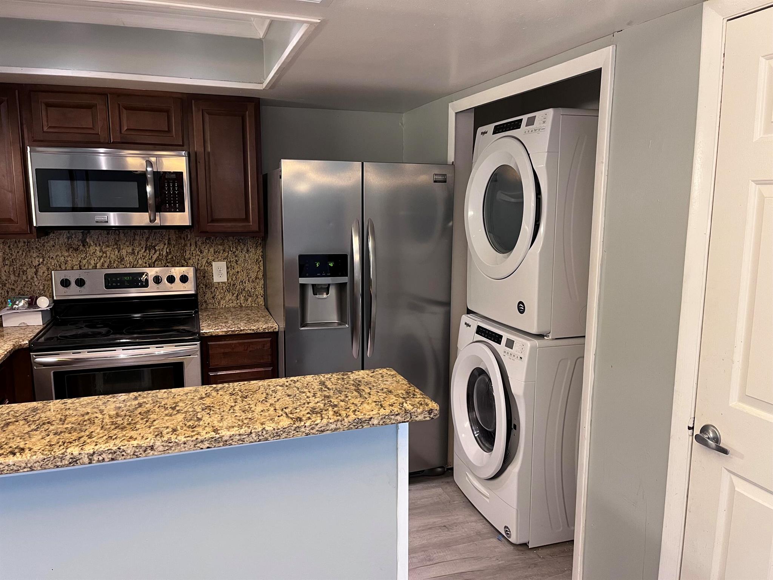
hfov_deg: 67.3
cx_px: 386
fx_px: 581
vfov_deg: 53.1
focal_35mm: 26
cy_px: 290
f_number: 1.6
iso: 160
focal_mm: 5.1
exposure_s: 1/60
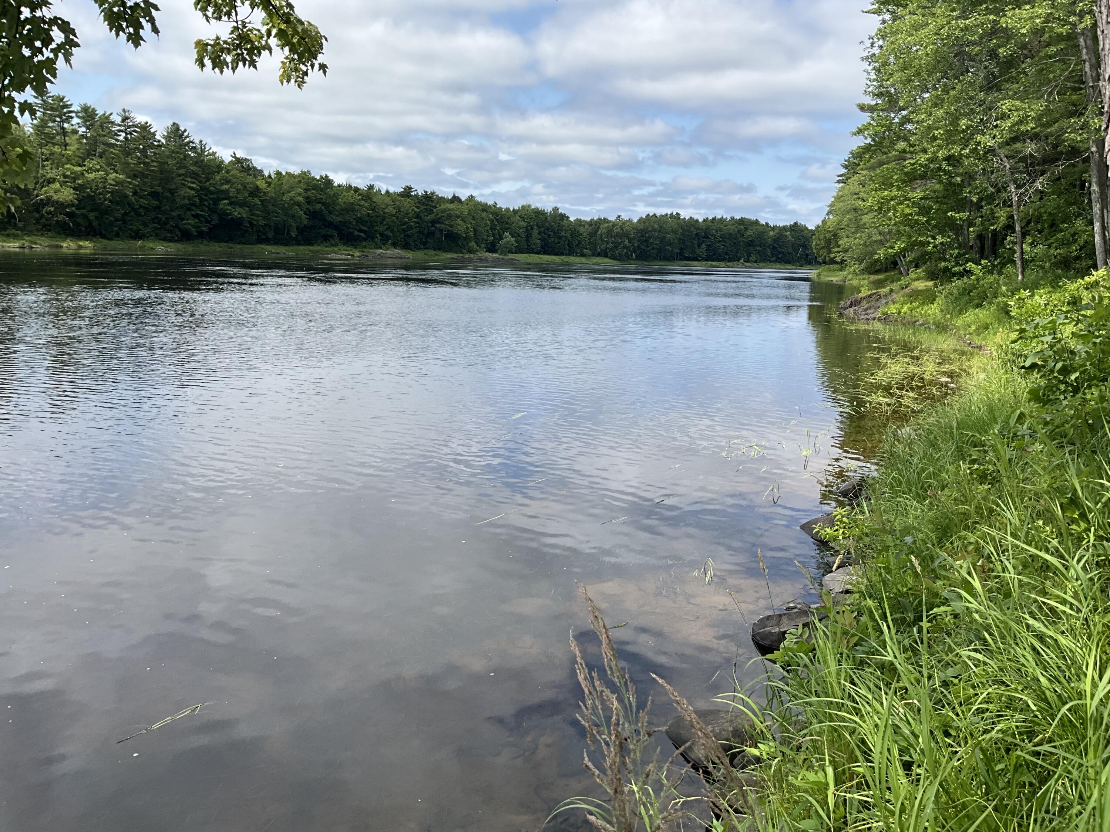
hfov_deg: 61.7
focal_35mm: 29
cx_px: 555
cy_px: 416
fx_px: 930
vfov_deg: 48.2
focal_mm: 3
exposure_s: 1/1730
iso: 25
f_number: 1.8
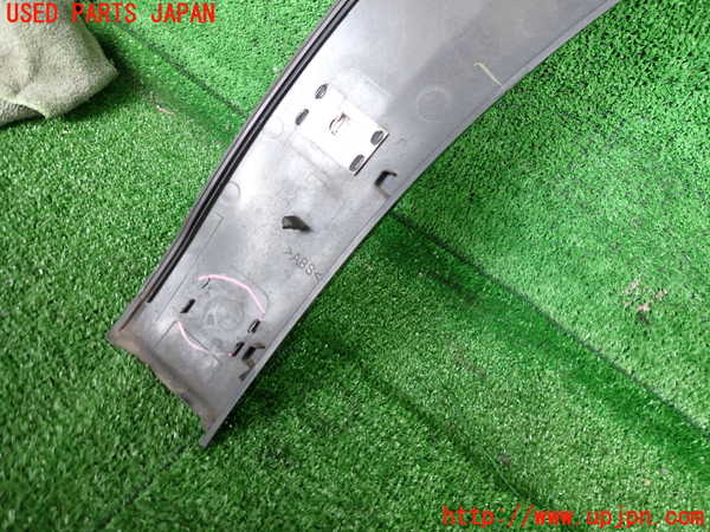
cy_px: 266
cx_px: 355
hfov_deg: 69.4
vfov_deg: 54.9
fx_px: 513
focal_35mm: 25
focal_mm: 4.5
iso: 200
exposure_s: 1/40
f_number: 2
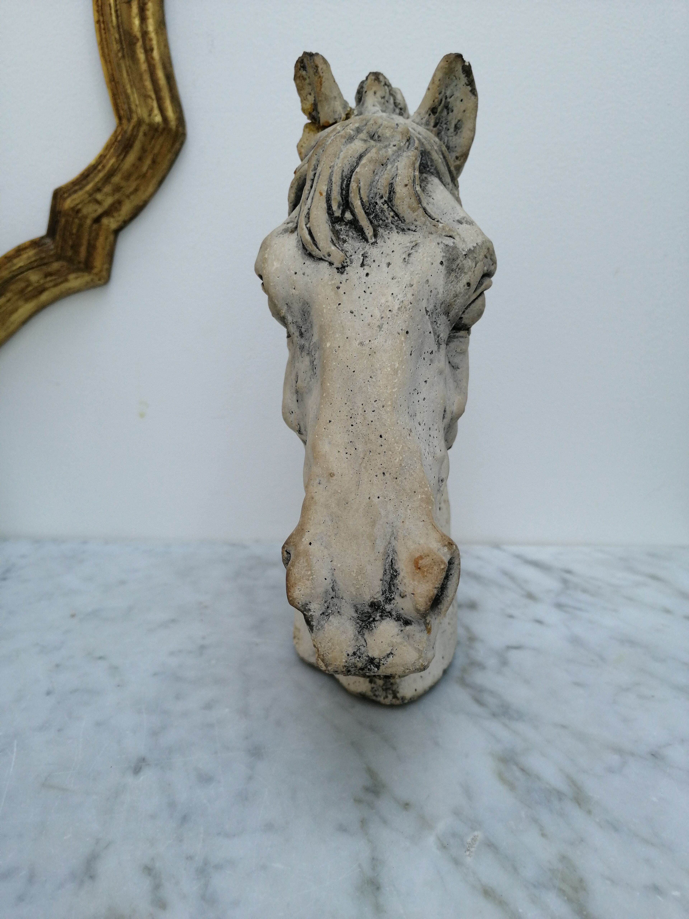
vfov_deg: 65.3
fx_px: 717
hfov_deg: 51.4
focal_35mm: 27
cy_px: 460
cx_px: 344
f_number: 1.8
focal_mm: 3.95
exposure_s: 1/60
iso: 100
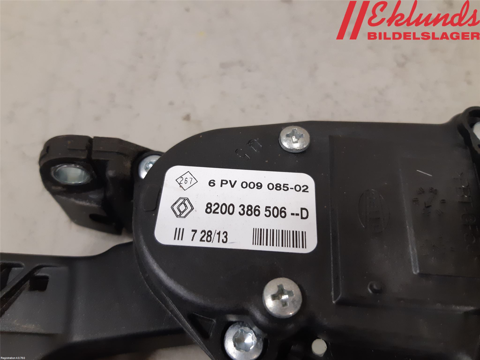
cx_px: 240
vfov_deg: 53.1
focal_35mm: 26
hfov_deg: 67.3
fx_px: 361
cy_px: 180
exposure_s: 1/50
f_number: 1.7
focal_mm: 3.93
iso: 200
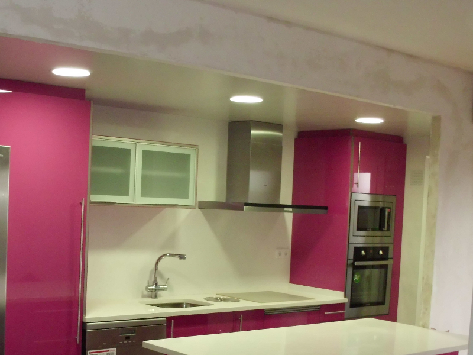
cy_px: 254
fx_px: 738
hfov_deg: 34.8
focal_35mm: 54
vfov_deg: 26.8
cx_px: 122
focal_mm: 6.3
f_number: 2.9
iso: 400
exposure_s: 1/60
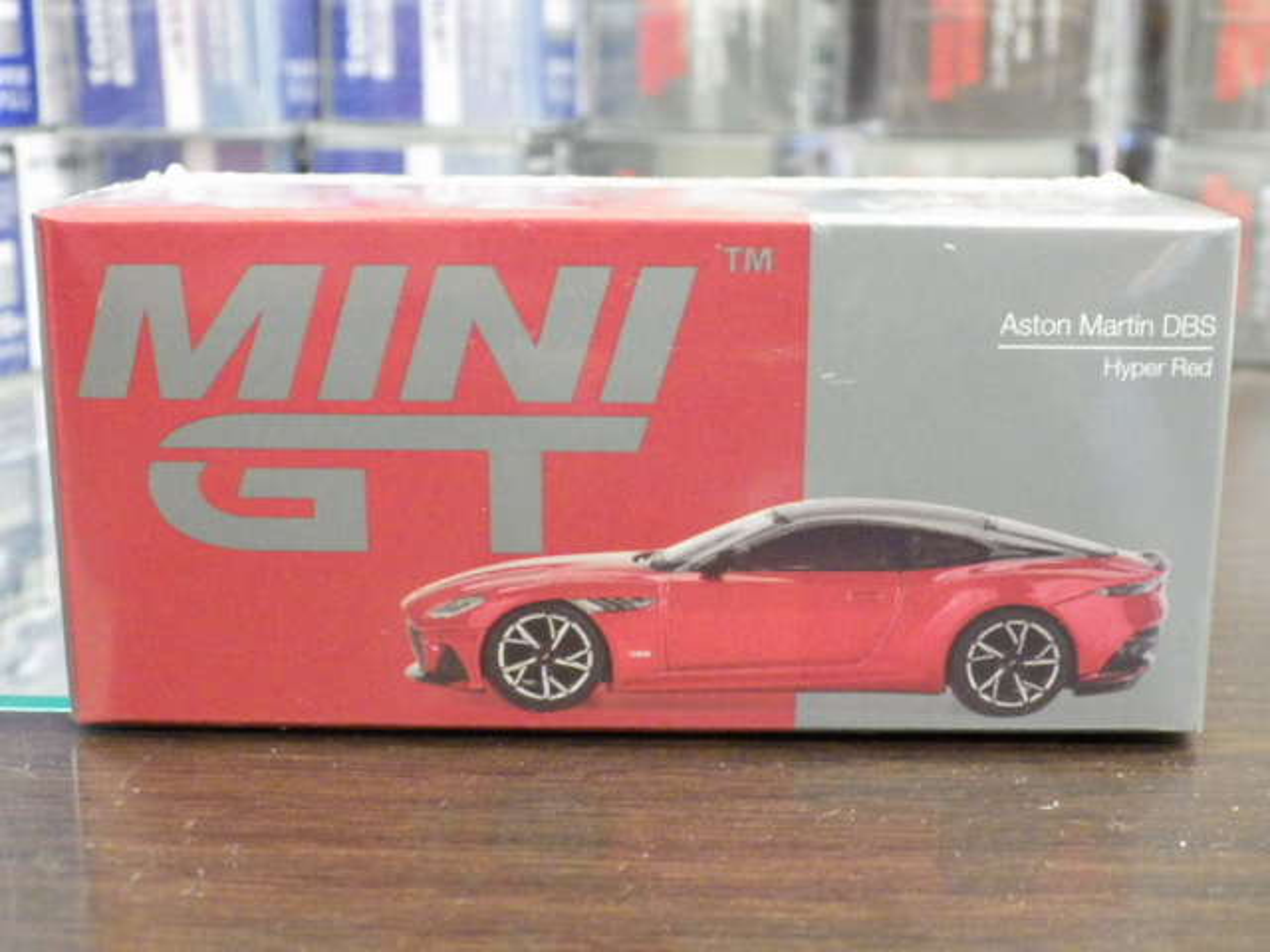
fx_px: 1834
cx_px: 635
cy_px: 476
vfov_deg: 29.1
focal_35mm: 50
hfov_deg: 38.2
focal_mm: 9
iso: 1600
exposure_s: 1/25
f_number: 3.8
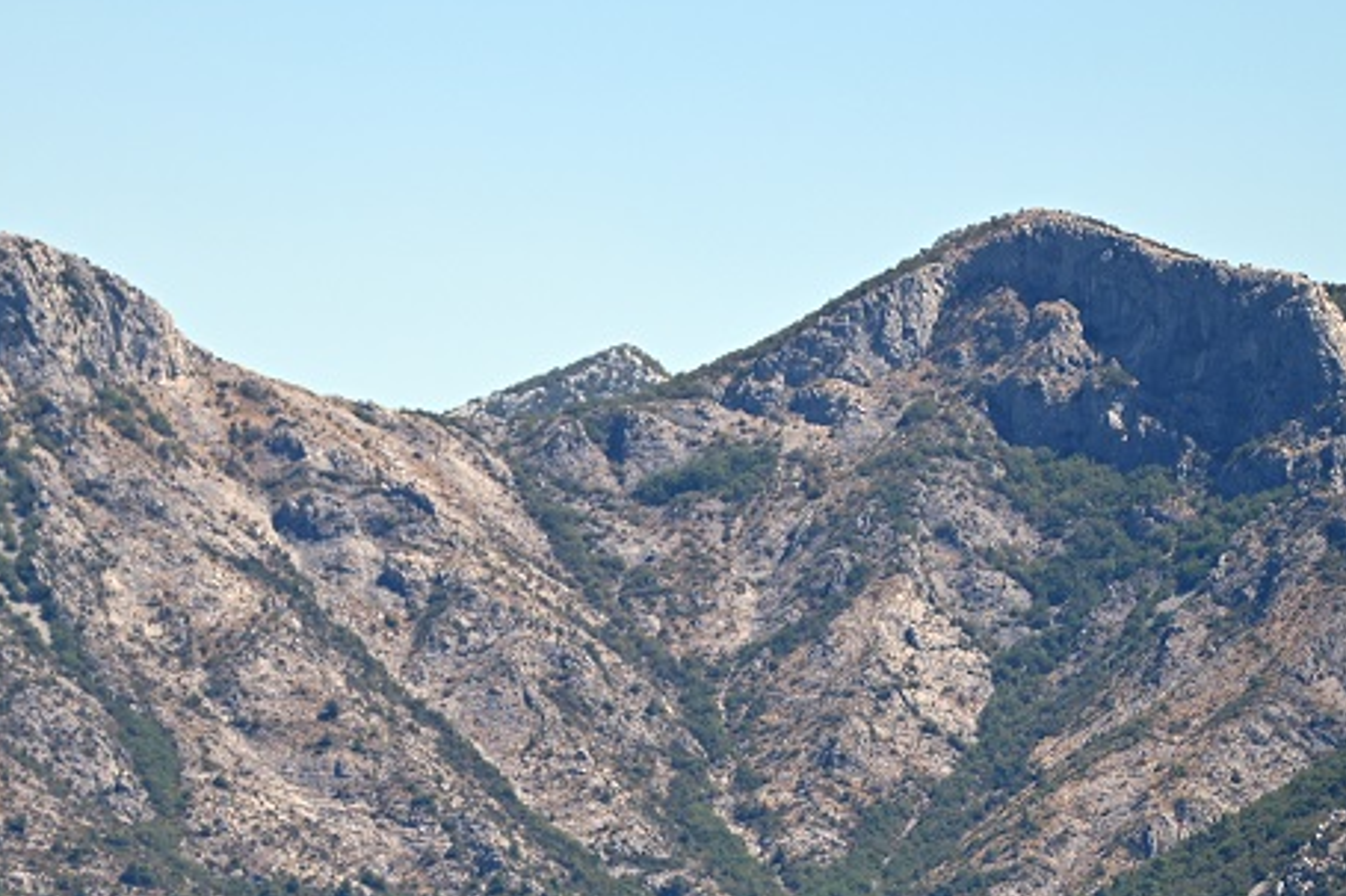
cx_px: 541
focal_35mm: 528
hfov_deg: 3.9
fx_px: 19733
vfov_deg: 2.6
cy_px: 815
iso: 100
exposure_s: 1/640
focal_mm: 240
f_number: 5.6
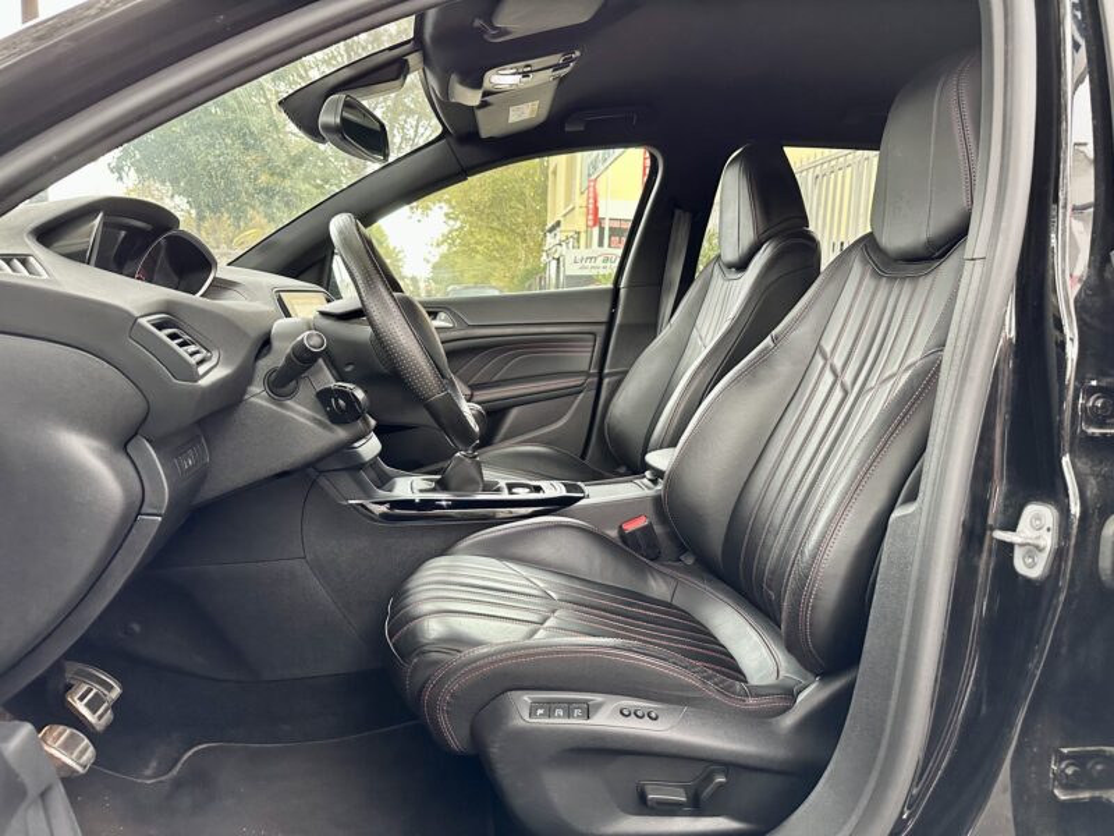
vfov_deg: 56.8
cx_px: 557
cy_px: 418
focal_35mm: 24
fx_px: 772
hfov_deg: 71.6
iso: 400
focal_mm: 6.86
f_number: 1.78
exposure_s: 1/60
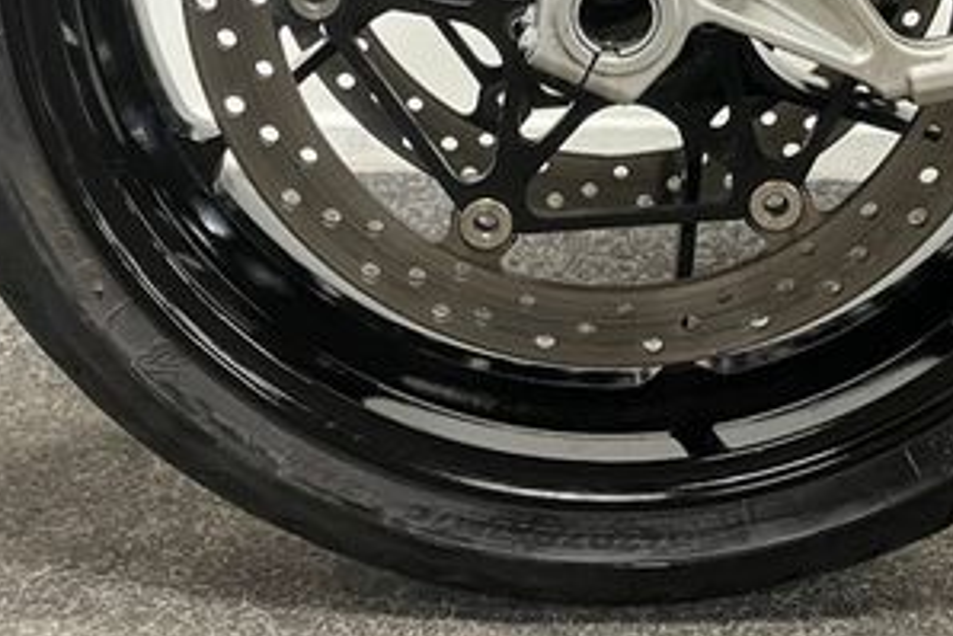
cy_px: -128
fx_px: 1536
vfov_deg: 21.7
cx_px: 563
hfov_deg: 34.4
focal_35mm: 58
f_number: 1.6
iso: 500
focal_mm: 5.1
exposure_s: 1/50
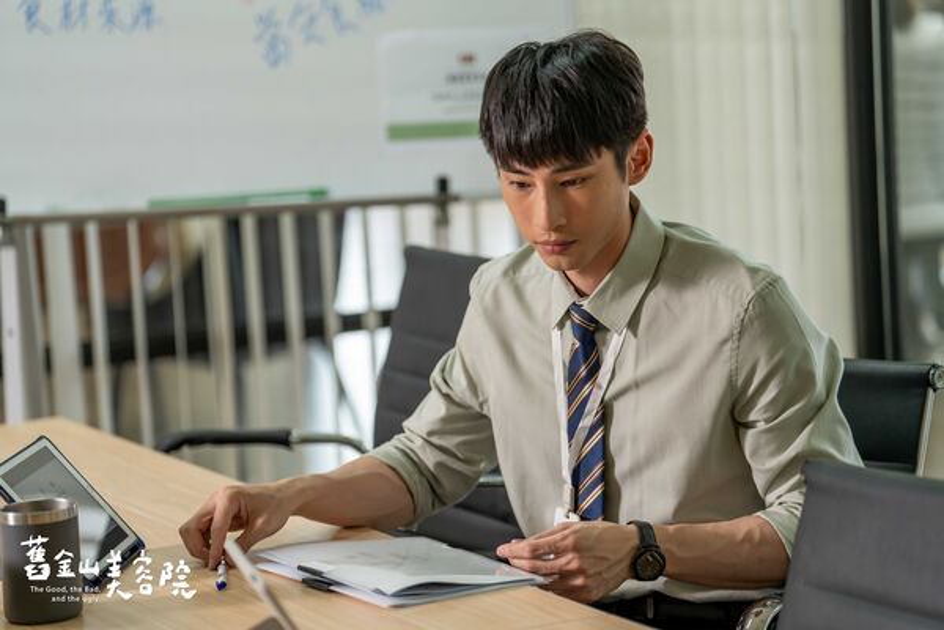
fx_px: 1835
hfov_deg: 28.8
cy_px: 315
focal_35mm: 70
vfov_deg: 19.5
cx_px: 472
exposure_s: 1/200
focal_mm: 70
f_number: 2.8
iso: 1600
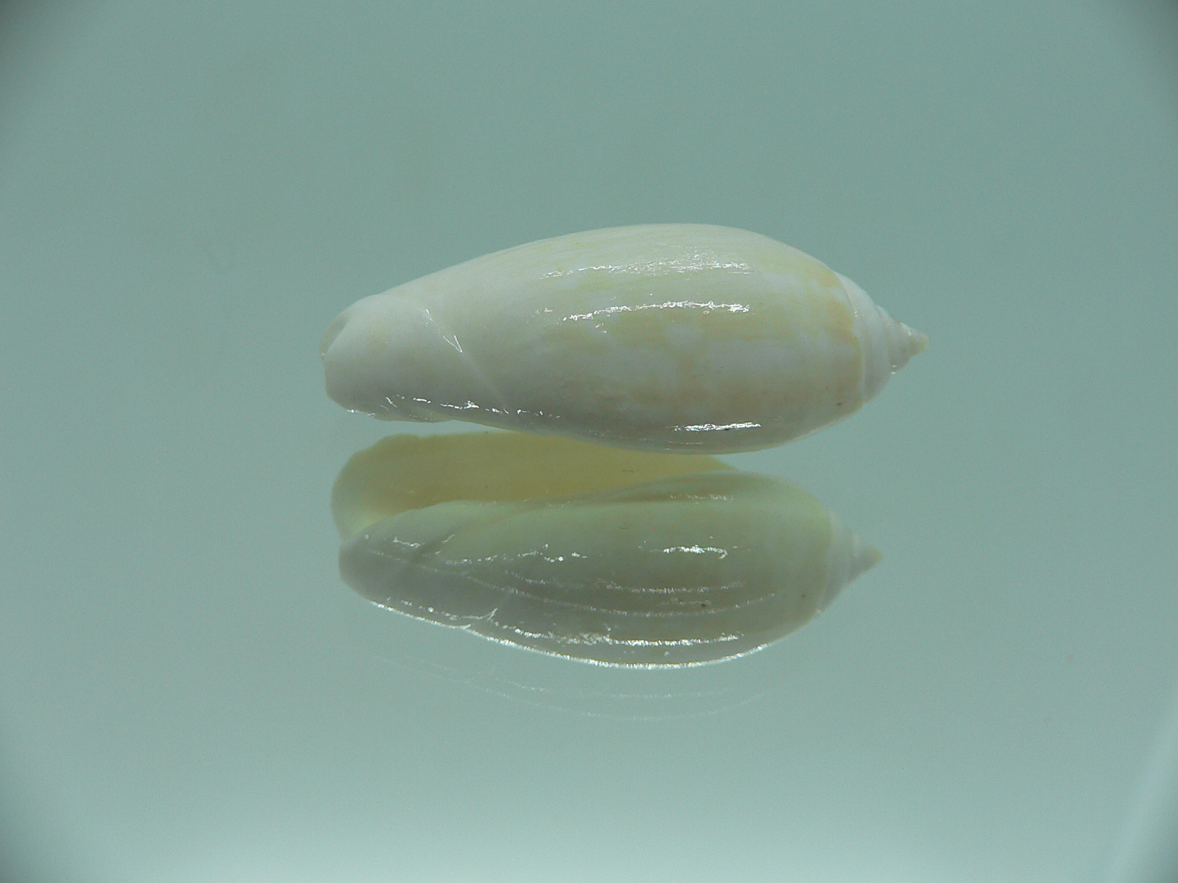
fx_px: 1191
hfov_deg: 52.6
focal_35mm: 35
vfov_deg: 40.7
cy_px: 442
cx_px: 589
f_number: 2.8
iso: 80
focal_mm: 4.6
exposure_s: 1/80
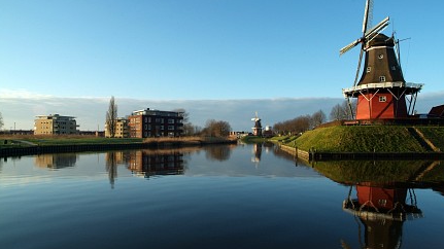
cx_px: 228
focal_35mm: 23
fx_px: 271
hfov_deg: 78.7
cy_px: 134
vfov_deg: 49.4
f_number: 5.6
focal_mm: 14
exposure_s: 1/750
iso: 400
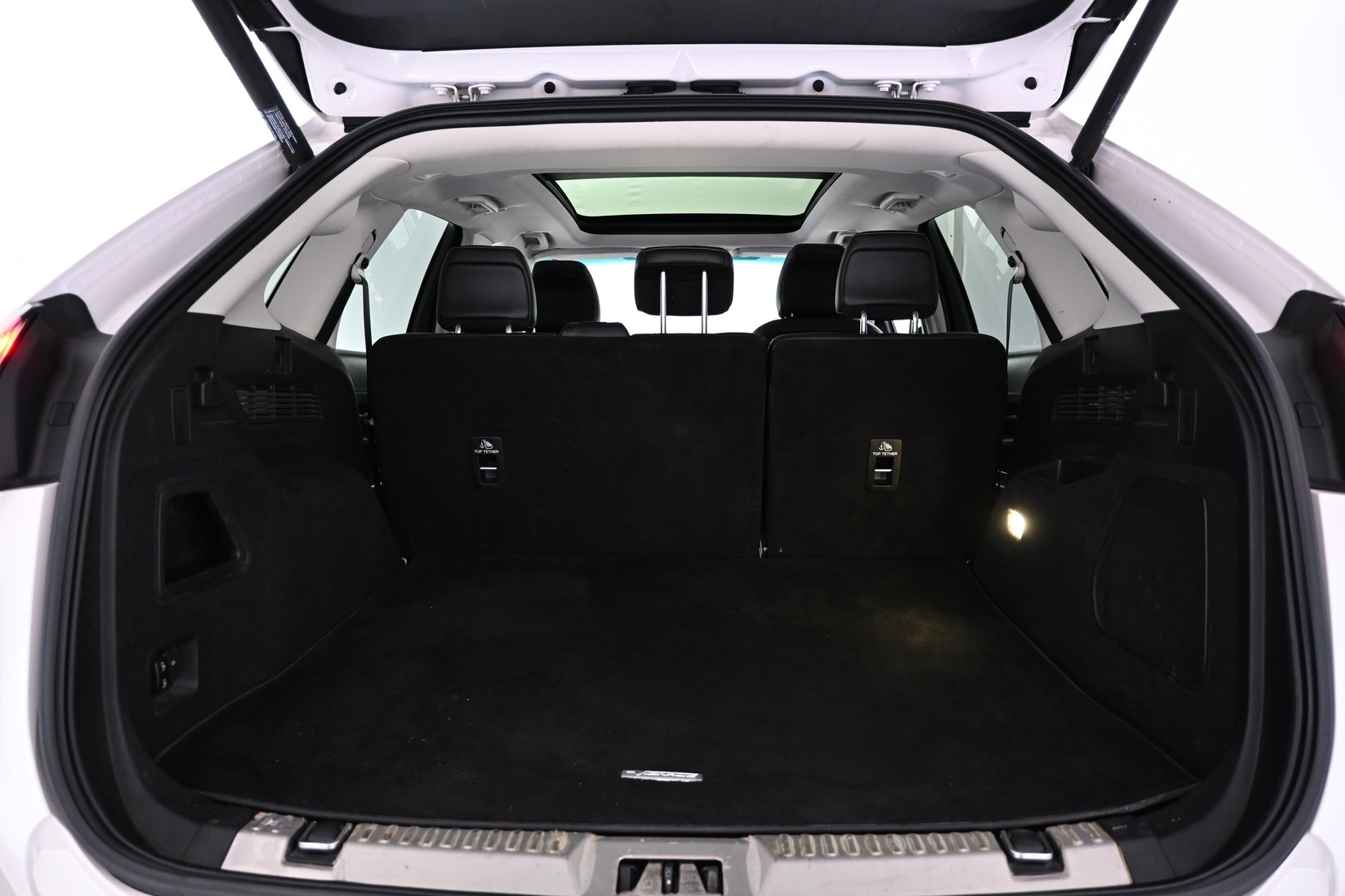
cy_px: 448
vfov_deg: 49.1
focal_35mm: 26
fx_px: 981
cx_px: 672
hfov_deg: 68.9
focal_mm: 17.5
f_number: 3.5
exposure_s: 1/30
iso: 1250
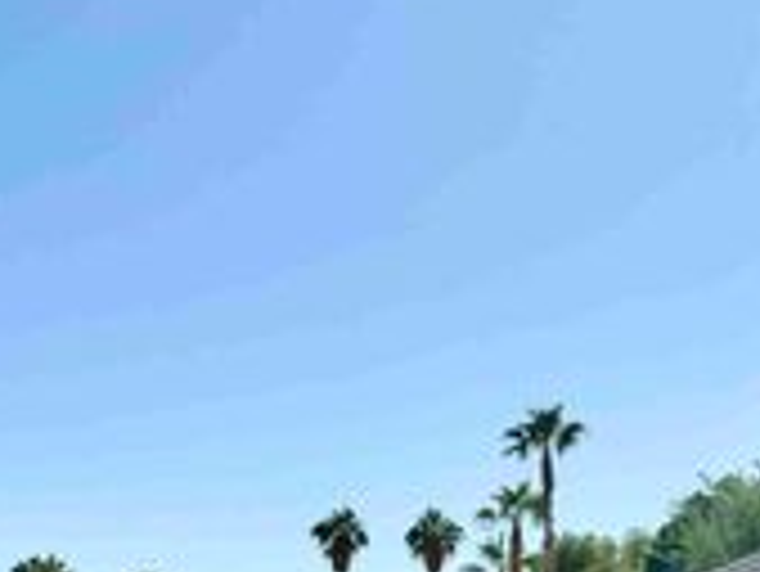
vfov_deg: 19.4
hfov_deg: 27.3
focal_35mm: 71
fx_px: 1560
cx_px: 306
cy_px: 714
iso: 80
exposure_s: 1/9091
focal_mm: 6.76
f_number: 1.78
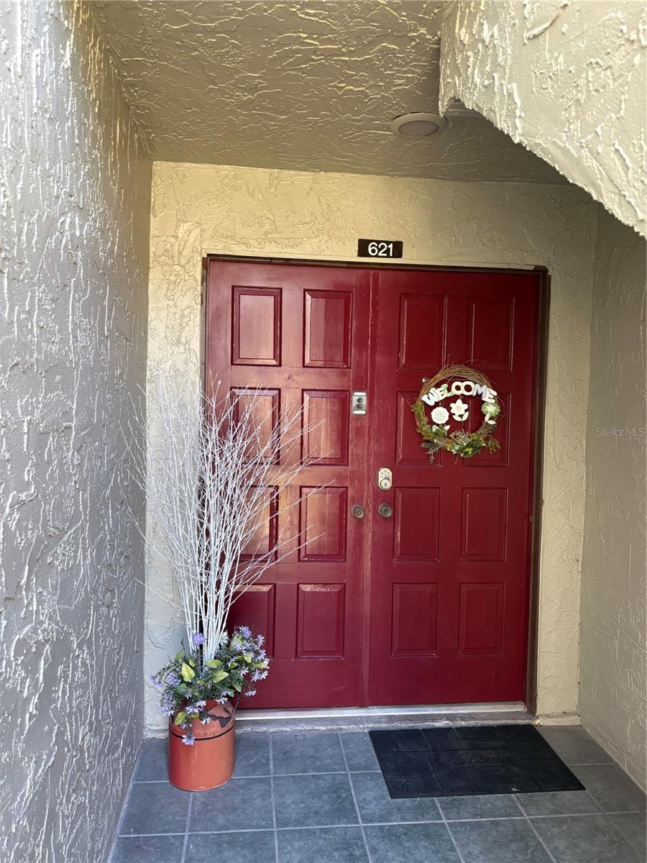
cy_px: 432
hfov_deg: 53.1
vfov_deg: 67.3
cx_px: 324
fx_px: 648
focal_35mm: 26
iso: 100
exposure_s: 1/122
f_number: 1.6
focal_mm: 5.96
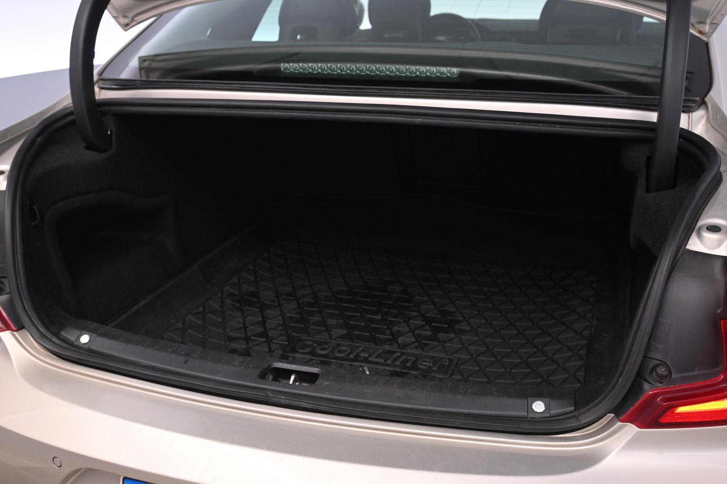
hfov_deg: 49.6
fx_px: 788
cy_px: 242
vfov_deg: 34.2
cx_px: 364
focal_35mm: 39
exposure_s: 1/40
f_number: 4.5
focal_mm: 26
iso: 800
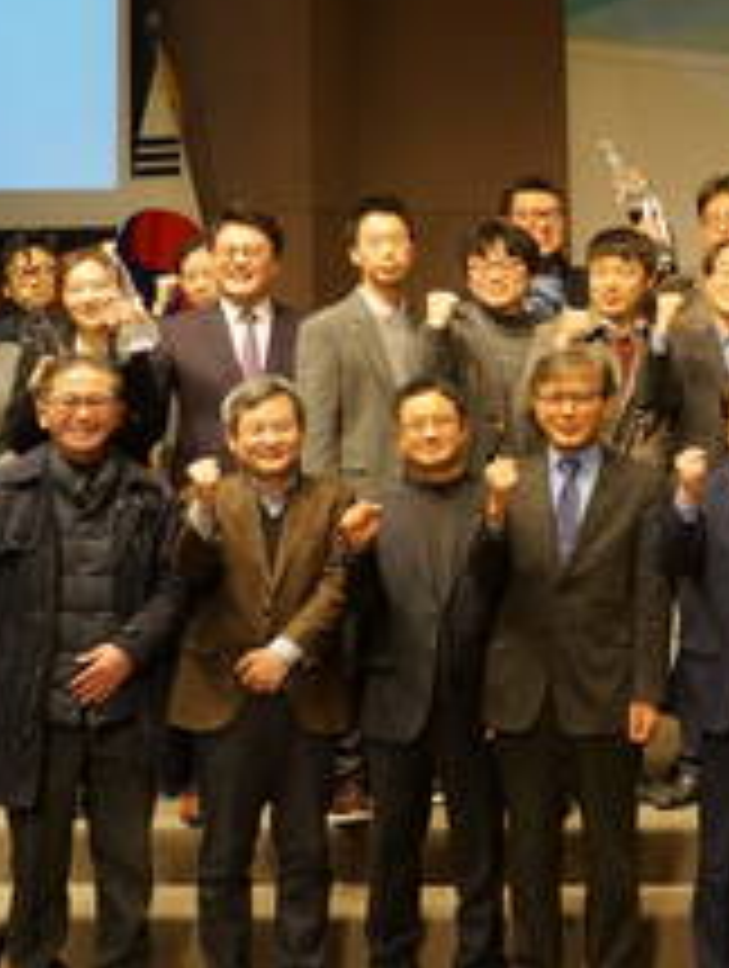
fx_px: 2674
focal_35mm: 96
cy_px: 261
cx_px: 1242
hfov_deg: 14.1
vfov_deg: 20.4
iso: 640
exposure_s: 1/60
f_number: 4
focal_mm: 21
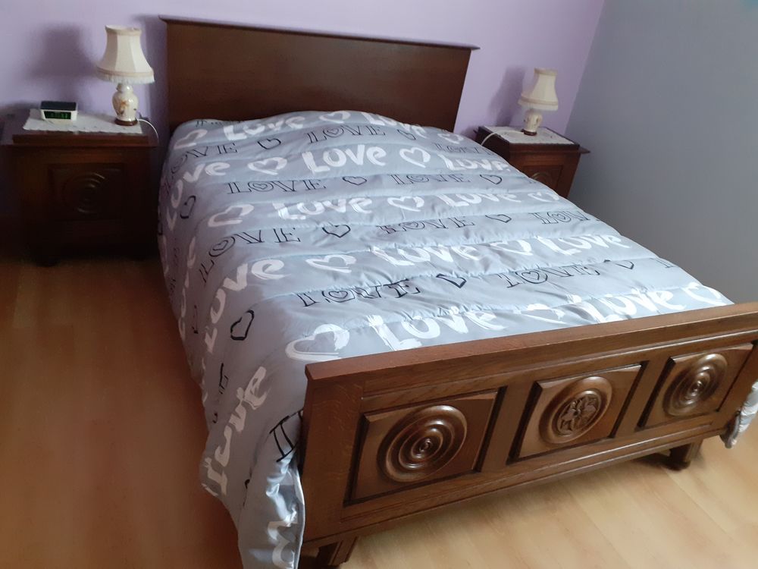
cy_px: 284
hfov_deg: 65.3
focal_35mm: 27
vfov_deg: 51.4
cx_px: 379
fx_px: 591
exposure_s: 1/25
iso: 400
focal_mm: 3.6
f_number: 1.9
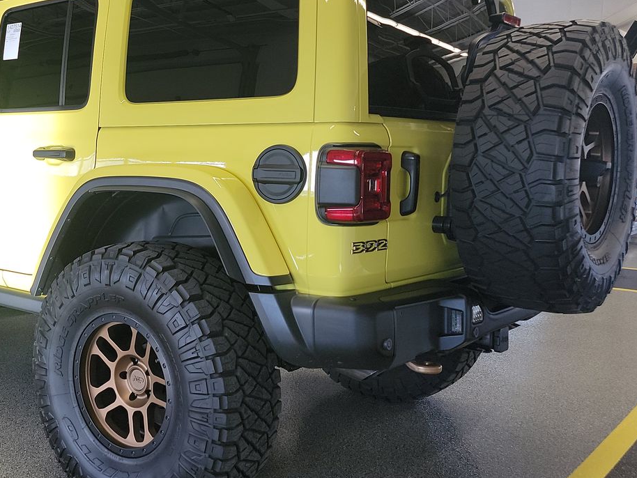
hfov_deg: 43.3
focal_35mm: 42
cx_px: 154
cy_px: 200
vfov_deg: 34.3
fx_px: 773
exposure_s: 1/59
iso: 104
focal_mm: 6.7
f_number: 1.8
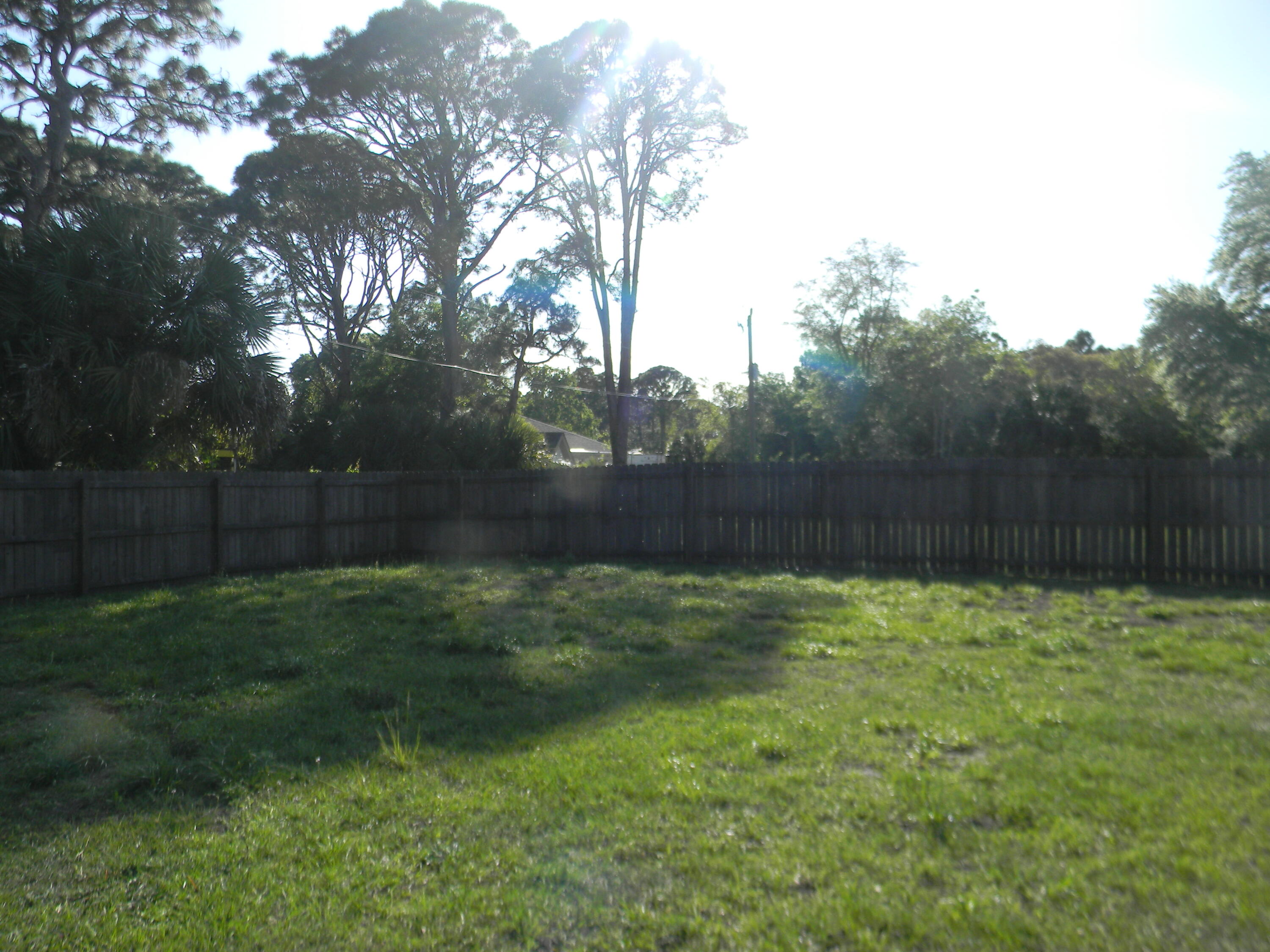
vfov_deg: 49.7
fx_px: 1027
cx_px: 635
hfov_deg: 63.4
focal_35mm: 28
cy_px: 476
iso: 80
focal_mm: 5
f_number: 3.5
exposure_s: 1/610
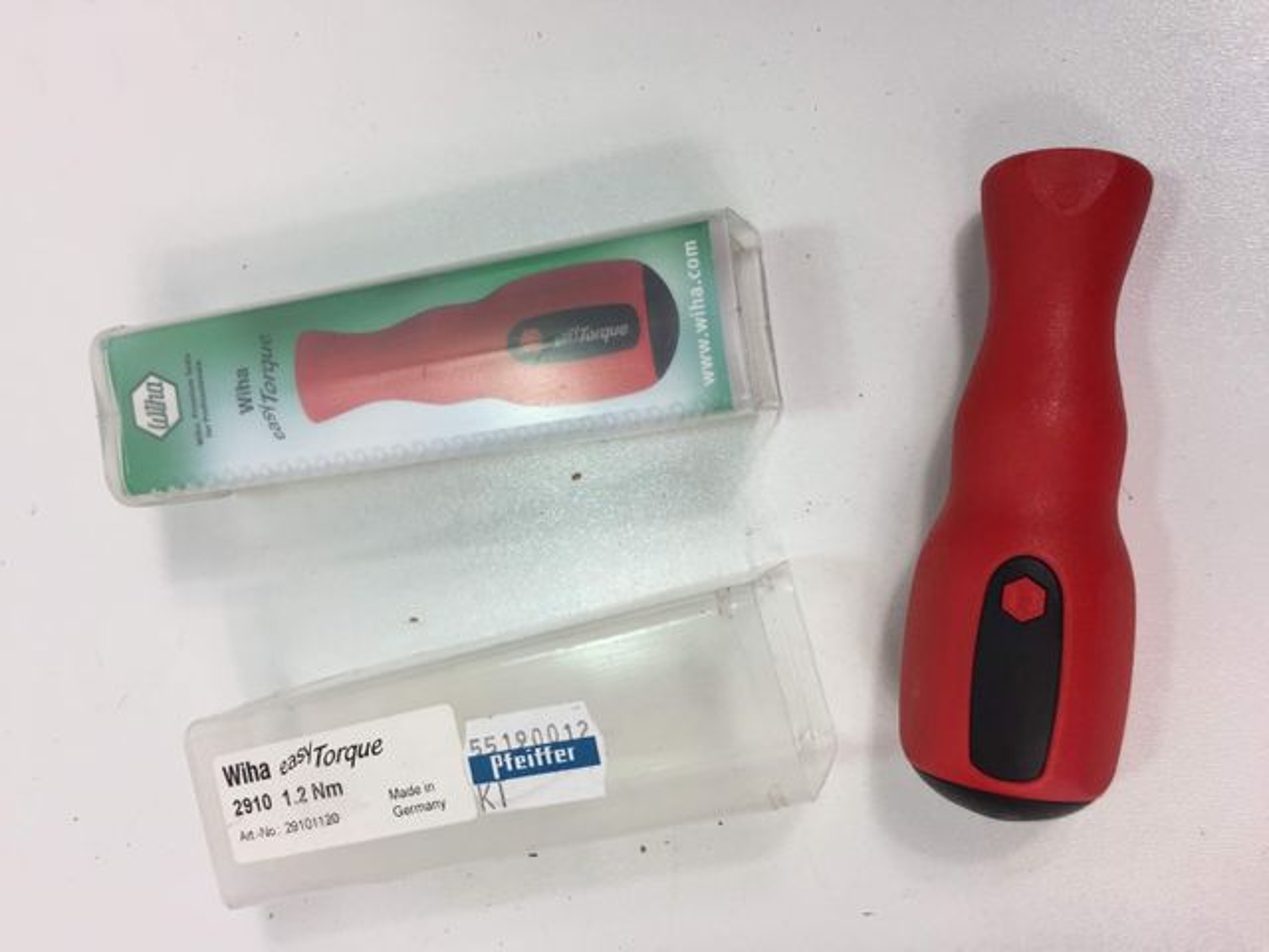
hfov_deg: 61.7
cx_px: 634
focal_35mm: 29
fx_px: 1063
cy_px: 476
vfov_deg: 48.2
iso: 40
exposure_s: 1/100
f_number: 2.2
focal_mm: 4.15
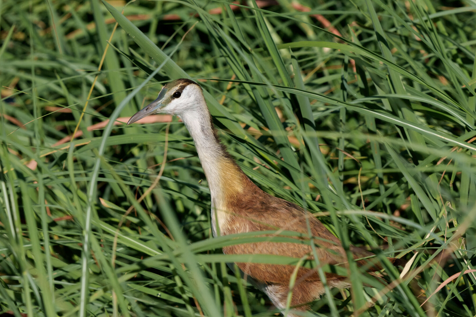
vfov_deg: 1.8
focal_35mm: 752
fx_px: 9941
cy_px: 202
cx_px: 195
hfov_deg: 2.7
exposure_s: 1/2500
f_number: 10
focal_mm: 560
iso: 1250
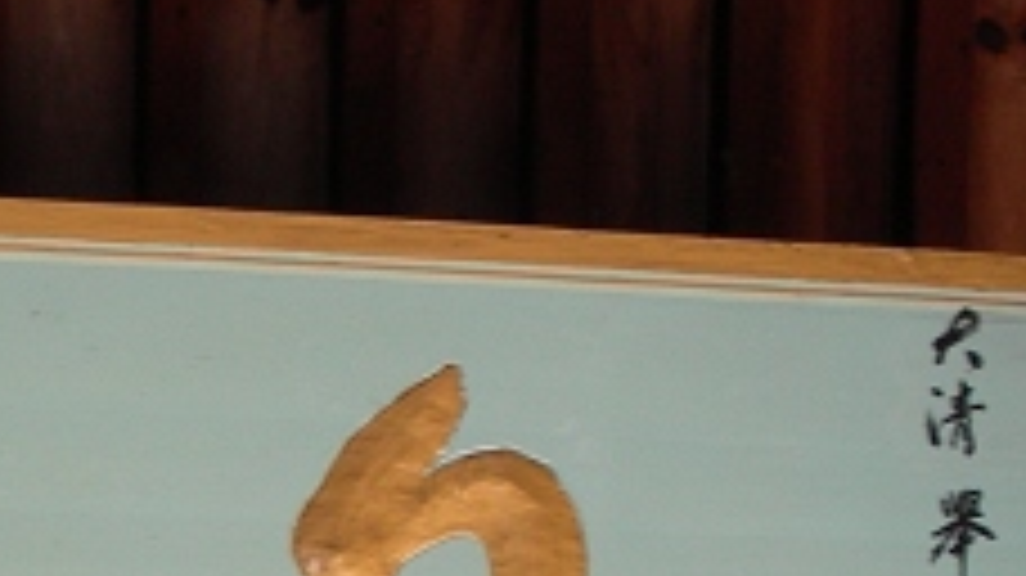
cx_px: -81
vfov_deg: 6.2
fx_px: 5275
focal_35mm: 194
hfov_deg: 11.0
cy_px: 898
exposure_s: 1/30
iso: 50
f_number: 3.5
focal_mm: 11.7
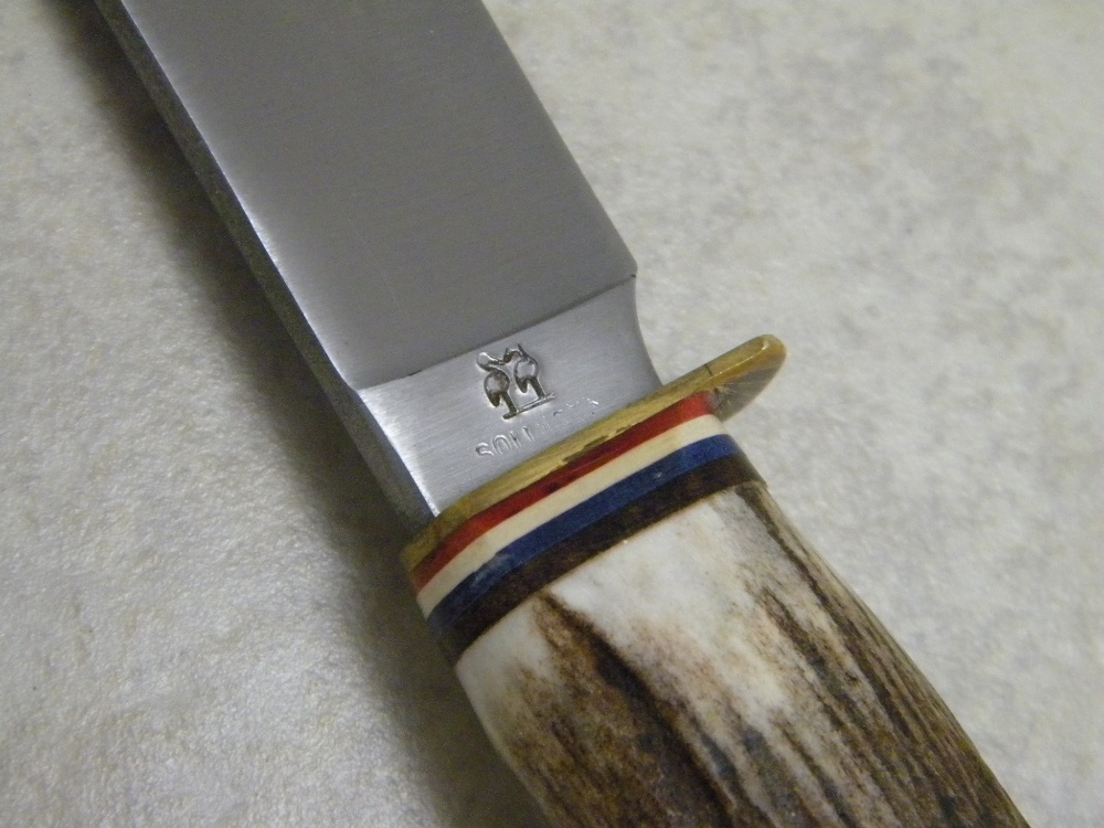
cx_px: 552
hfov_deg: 23.6
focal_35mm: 83
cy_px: 414
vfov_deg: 17.8
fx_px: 2647
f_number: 4.5
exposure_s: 1/47
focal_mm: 15.1
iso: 800
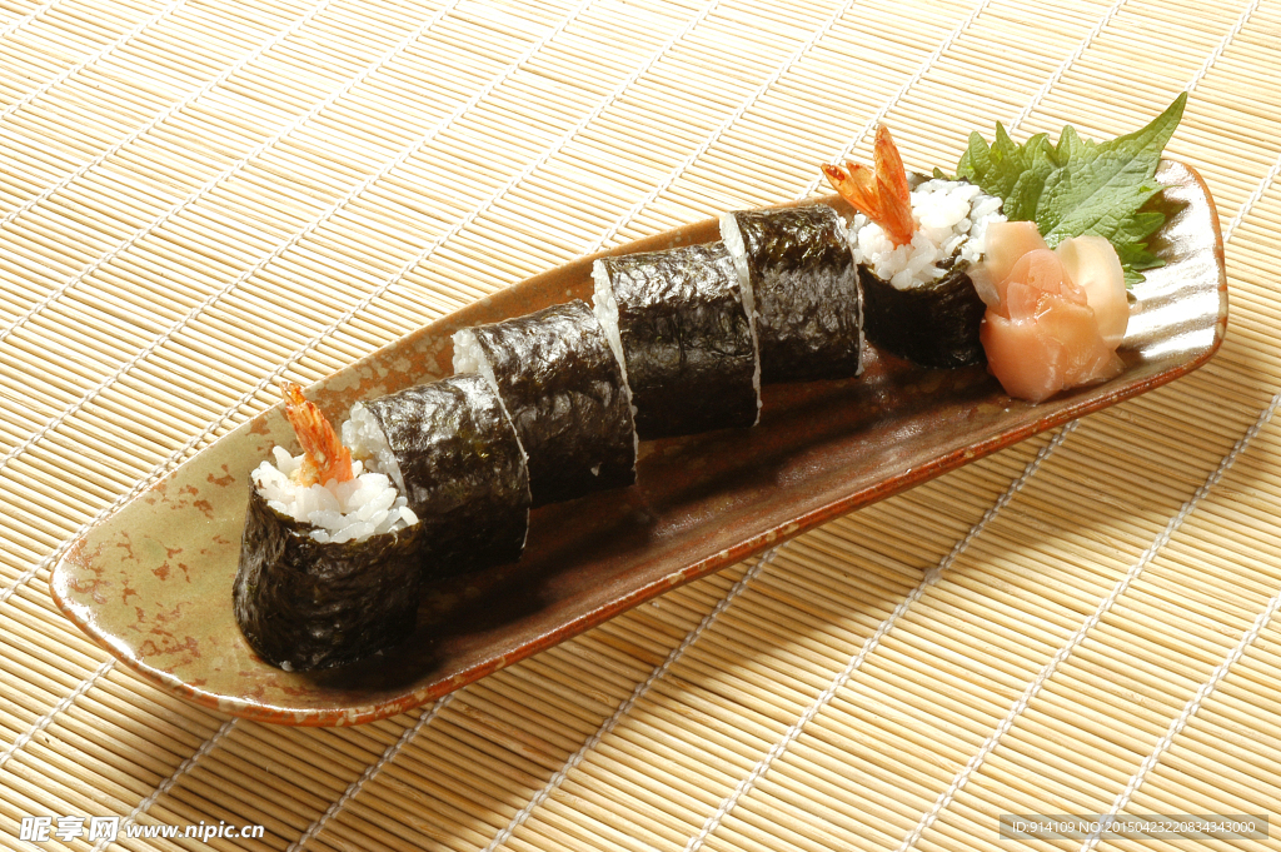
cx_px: 640
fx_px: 3307
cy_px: 426
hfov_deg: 21.9
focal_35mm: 93
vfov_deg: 14.7
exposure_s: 1/60
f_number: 29
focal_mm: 62
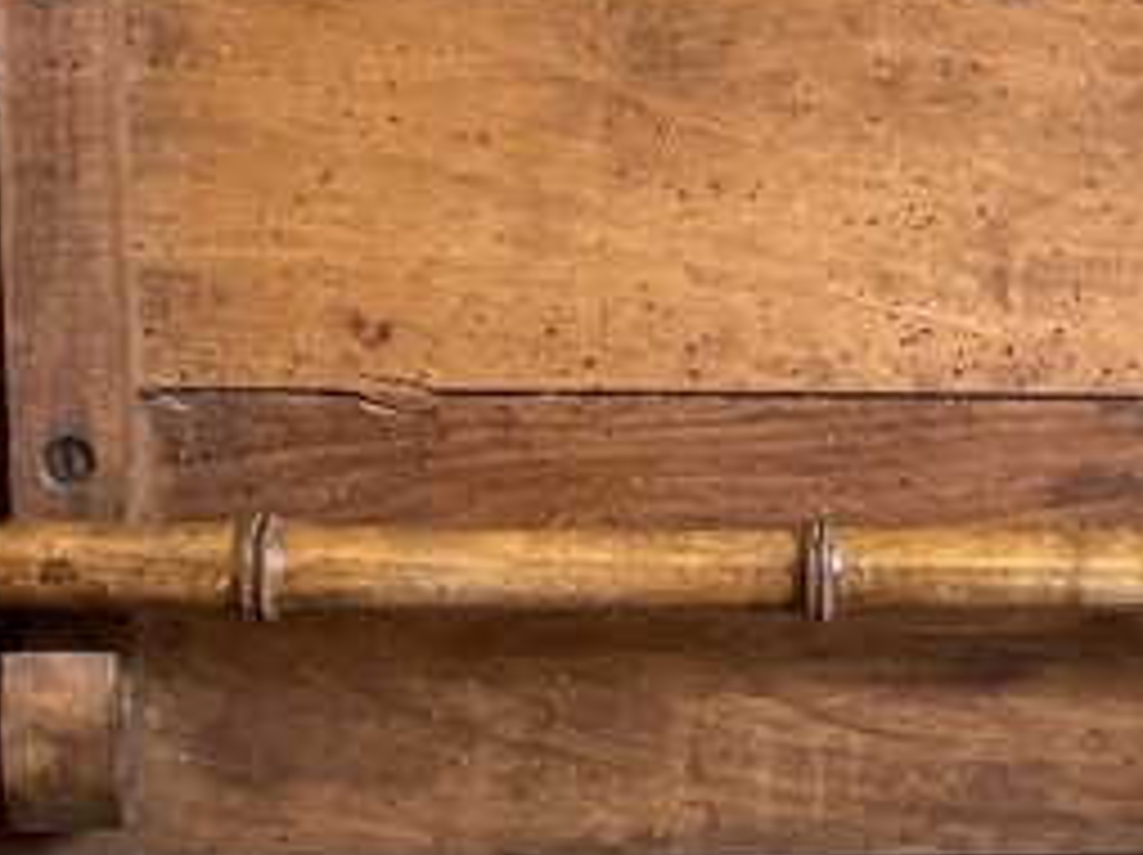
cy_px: 466
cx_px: 920
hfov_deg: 15.8
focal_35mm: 124
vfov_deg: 11.9
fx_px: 4091
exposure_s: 1/33
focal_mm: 4.2
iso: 400
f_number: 1.6
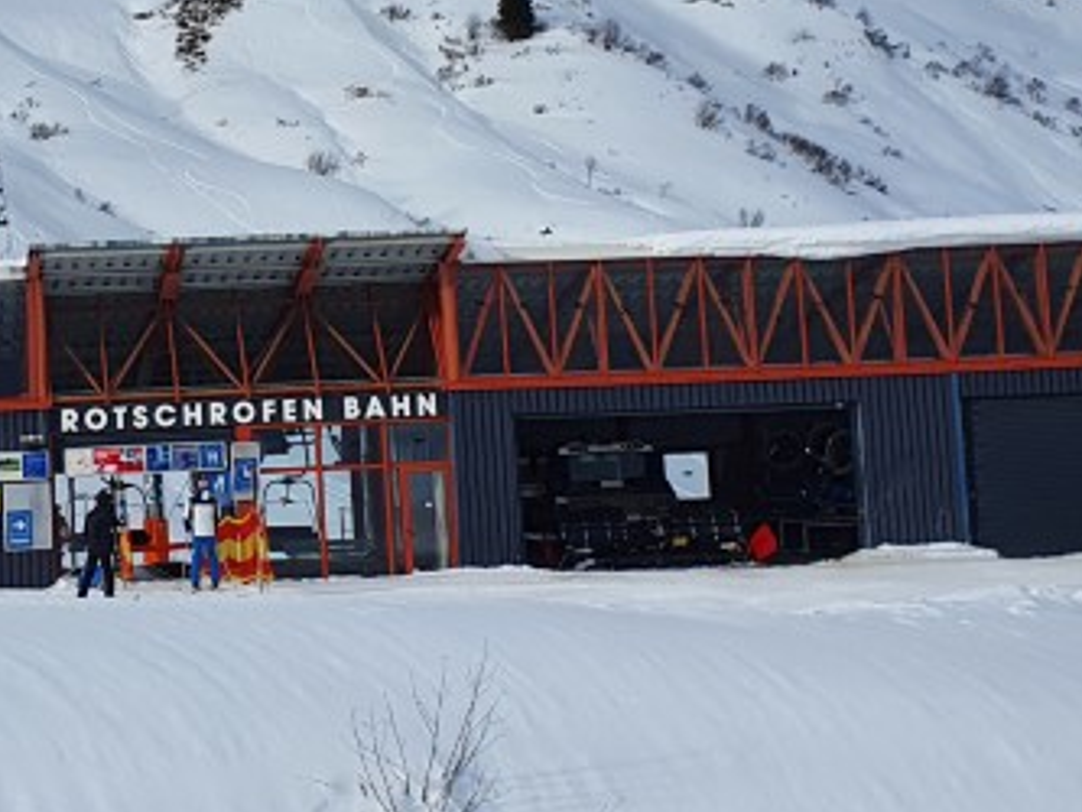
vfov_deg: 18.1
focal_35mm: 80
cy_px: 65
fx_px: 2501
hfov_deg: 24.0
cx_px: 198
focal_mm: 4.32
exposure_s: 1/3024
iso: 50
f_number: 2.4
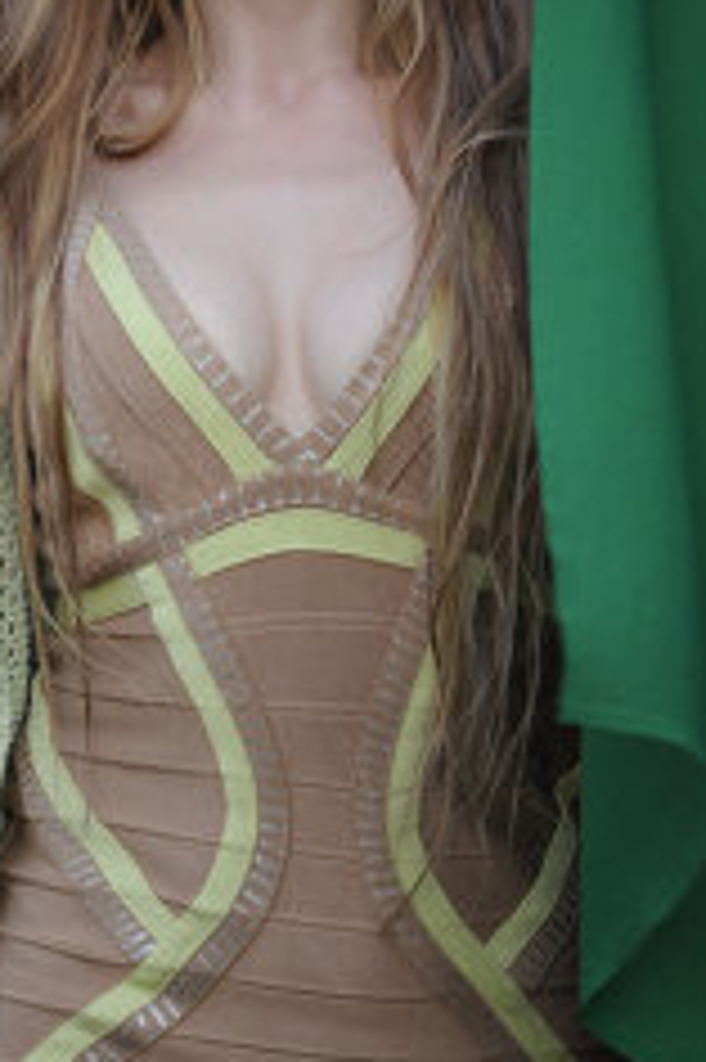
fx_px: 7654
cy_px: 297
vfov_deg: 7.9
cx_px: 308
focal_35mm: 260
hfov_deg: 5.3
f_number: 5.6
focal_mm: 105
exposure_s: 1/320
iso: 800
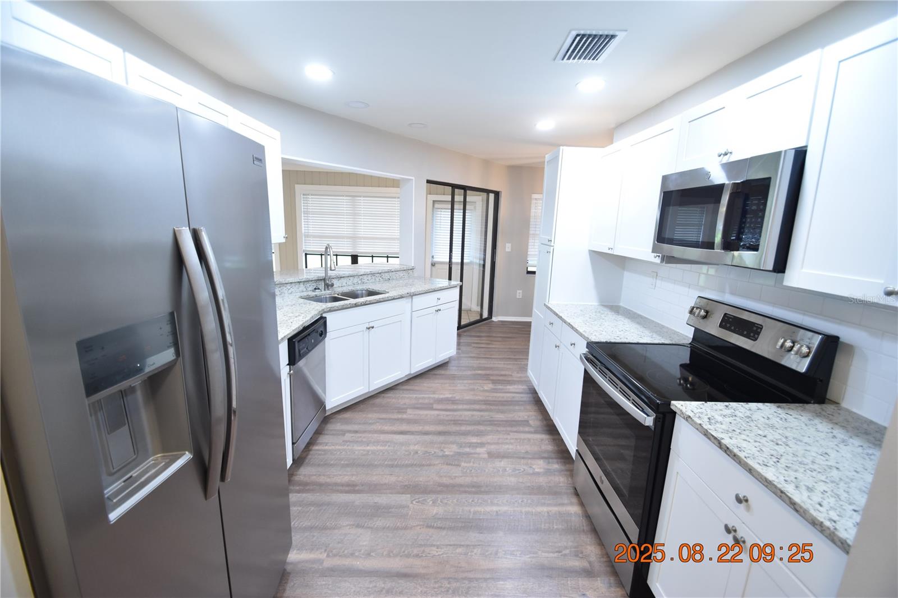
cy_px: 299
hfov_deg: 100.4
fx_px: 374
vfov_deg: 77.3
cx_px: 449
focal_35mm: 15
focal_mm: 10
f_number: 3.5
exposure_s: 1/30
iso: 800
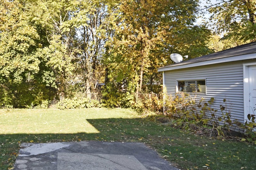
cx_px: 51
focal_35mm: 30
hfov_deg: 57.3
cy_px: 90
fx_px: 213
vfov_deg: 43.6
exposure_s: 1/125
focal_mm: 10
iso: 100
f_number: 5.6
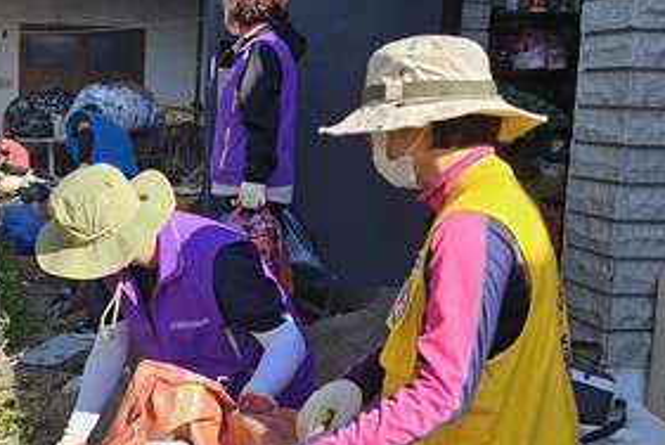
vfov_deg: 26.5
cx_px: 92
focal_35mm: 51
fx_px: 943
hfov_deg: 36.9
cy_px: 225
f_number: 1.8
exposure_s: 1/1027
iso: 32
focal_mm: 5.4
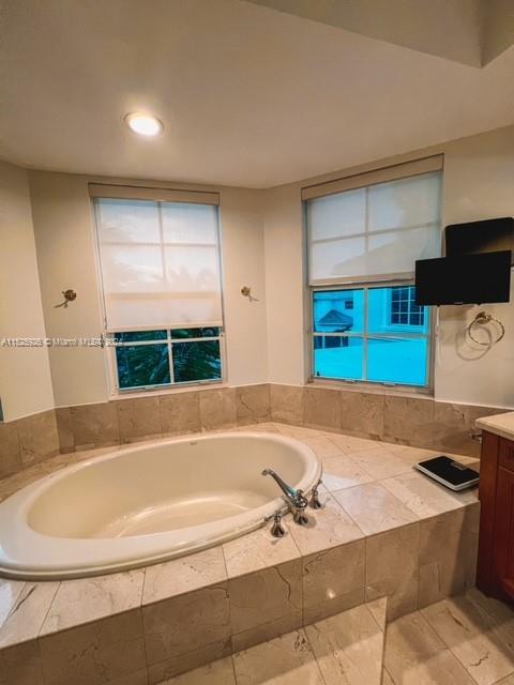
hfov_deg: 89.9
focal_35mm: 13
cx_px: 257
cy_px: 342
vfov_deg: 106.2
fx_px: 257
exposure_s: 1/120
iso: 160
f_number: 1.8
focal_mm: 1.57
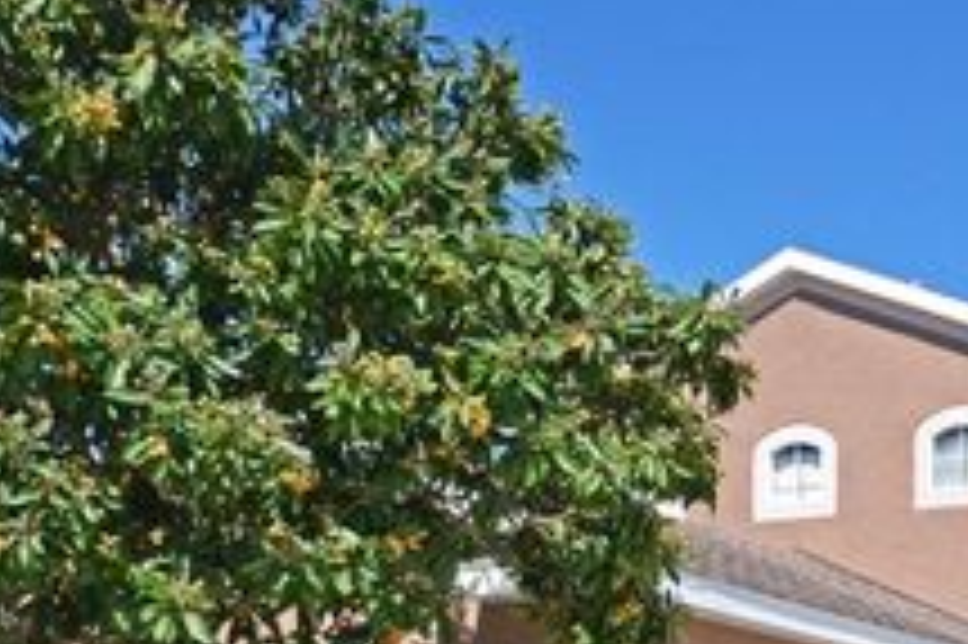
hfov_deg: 28.7
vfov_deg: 19.9
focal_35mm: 66
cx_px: 950
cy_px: 651
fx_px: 1778
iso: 1600
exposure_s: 1/4000
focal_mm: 19
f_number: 9
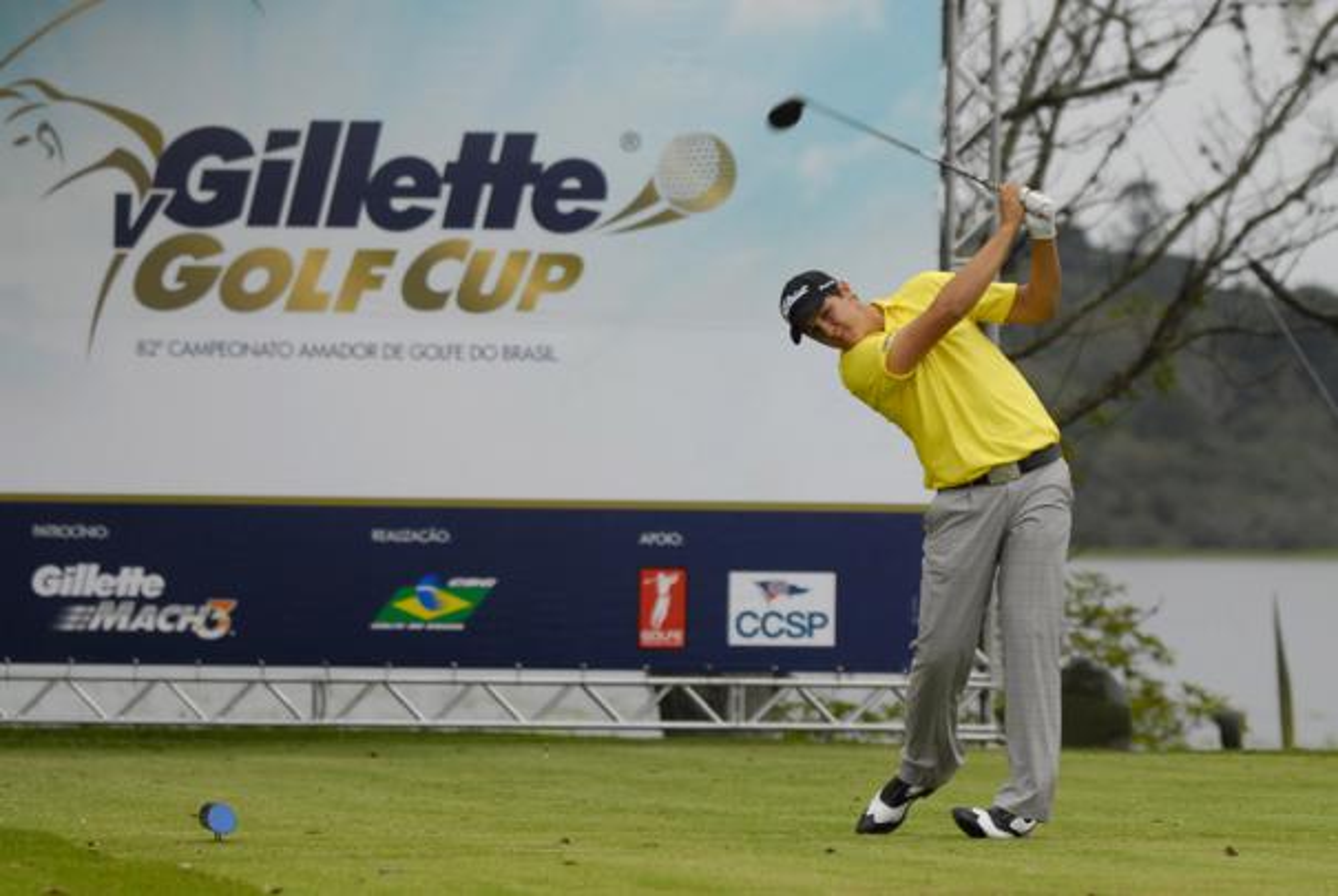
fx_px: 6251
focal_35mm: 168
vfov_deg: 8.2
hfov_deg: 12.2
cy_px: 448
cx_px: 669
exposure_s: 1/400
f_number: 2.8
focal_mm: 112
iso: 400
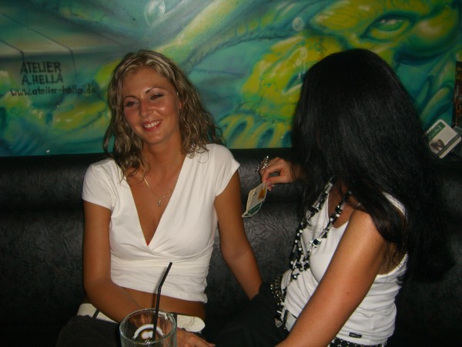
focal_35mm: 38
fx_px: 507
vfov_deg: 37.7
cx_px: 231
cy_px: 174
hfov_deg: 49.0
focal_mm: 7.9
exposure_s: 1/60
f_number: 2.8
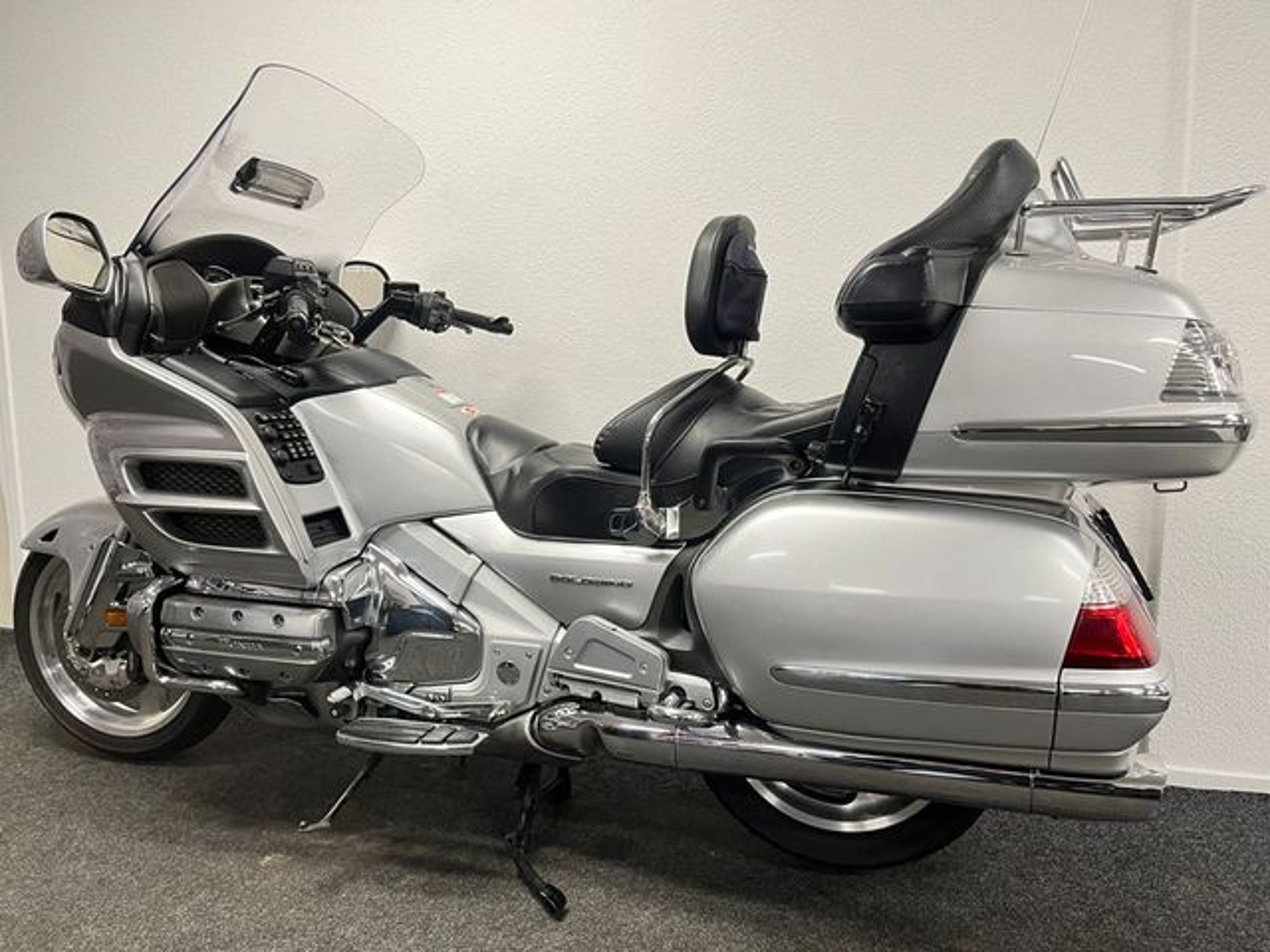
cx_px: 635
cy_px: 476
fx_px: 954
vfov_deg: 53.1
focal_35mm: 26
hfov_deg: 67.3
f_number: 1.6
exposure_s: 1/50
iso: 125
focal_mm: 5.1
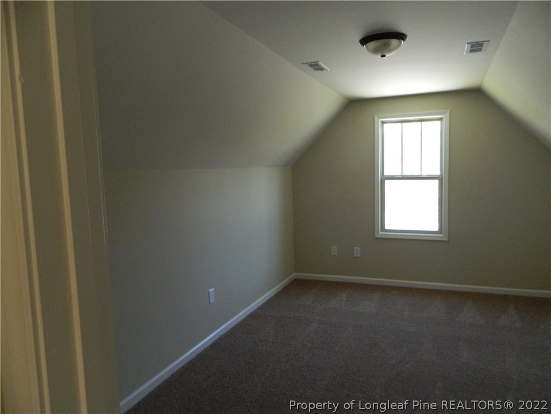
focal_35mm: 25
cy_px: 207
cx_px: 276
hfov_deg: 69.4
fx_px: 398
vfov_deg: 54.9
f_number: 3.1
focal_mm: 4.5
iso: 400
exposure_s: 1/100
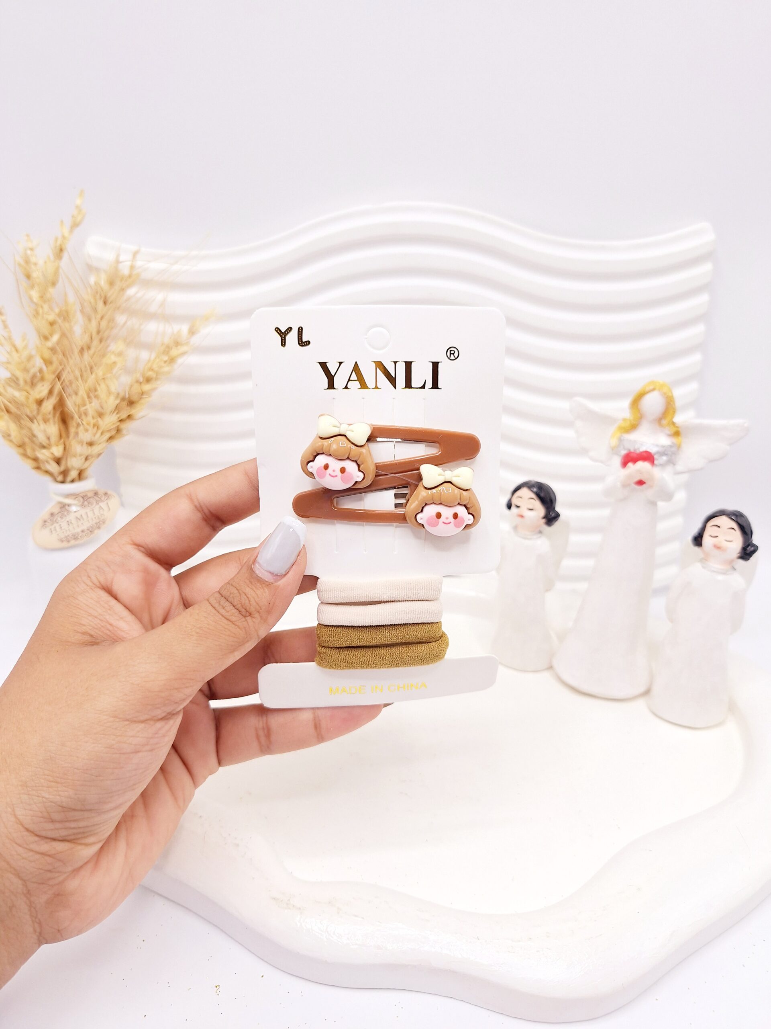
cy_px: 514
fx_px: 683
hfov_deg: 58.9
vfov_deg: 73.9
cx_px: 386
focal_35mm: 23
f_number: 1.8
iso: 40
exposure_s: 1/455
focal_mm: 5.54
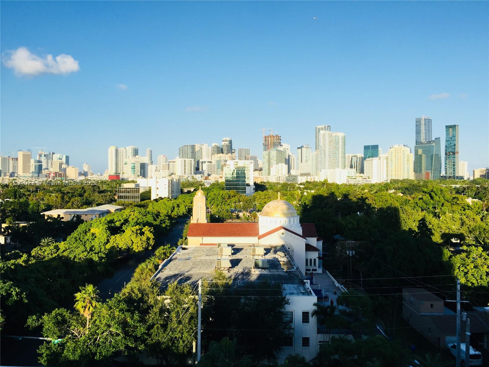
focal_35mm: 29
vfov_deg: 48.2
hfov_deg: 61.7
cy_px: 184
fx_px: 410
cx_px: 244
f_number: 2.2
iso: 32
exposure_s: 1/1721
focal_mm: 4.15
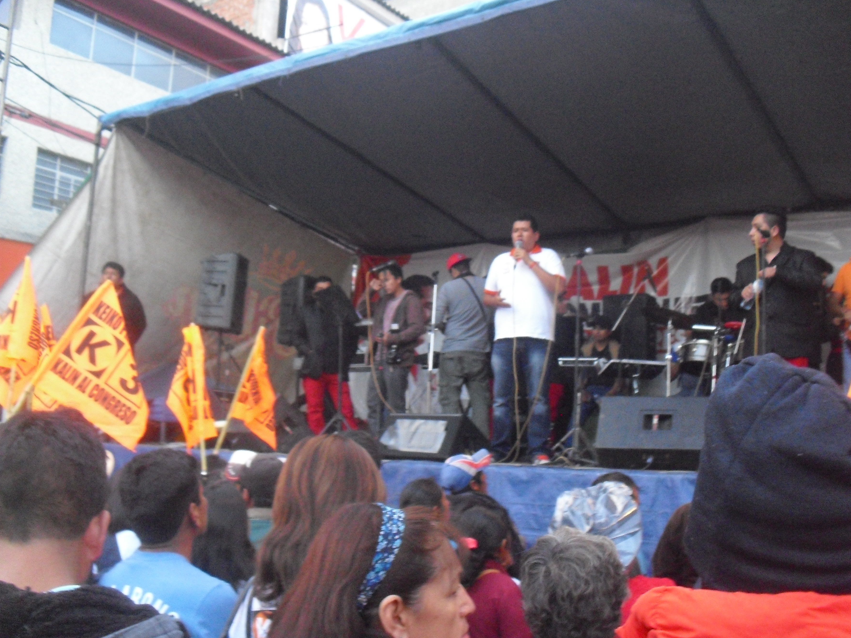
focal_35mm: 37
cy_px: 321
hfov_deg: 50.1
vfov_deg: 38.7
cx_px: 428
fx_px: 910
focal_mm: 6.3
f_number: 3.1
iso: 800
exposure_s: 1/40
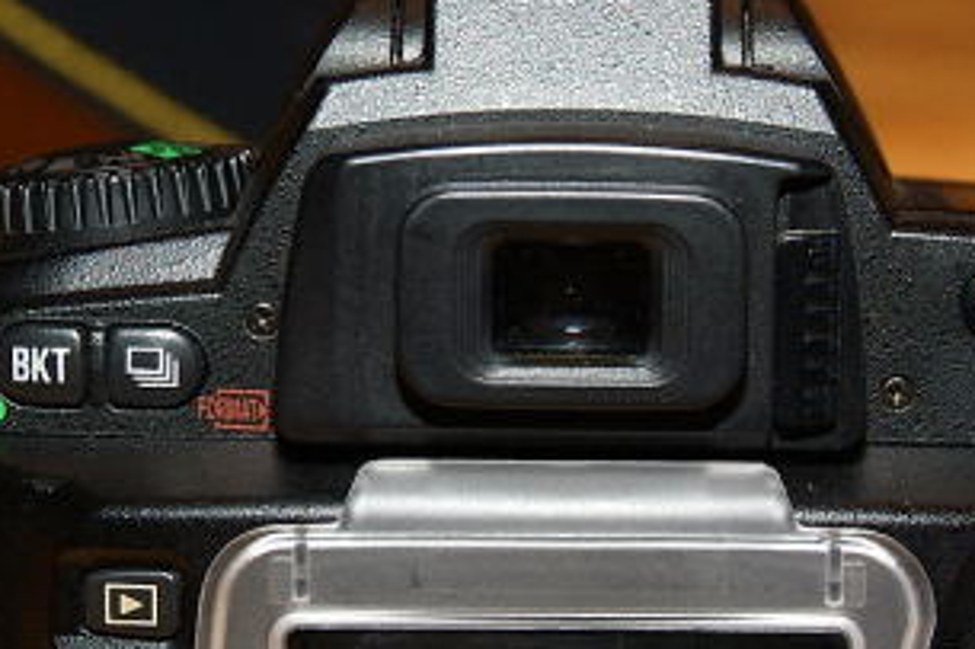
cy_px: 615
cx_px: 636
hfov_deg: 11.9
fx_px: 4683
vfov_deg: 7.9
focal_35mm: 173
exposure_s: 1/60
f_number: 4.8
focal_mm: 44
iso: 200
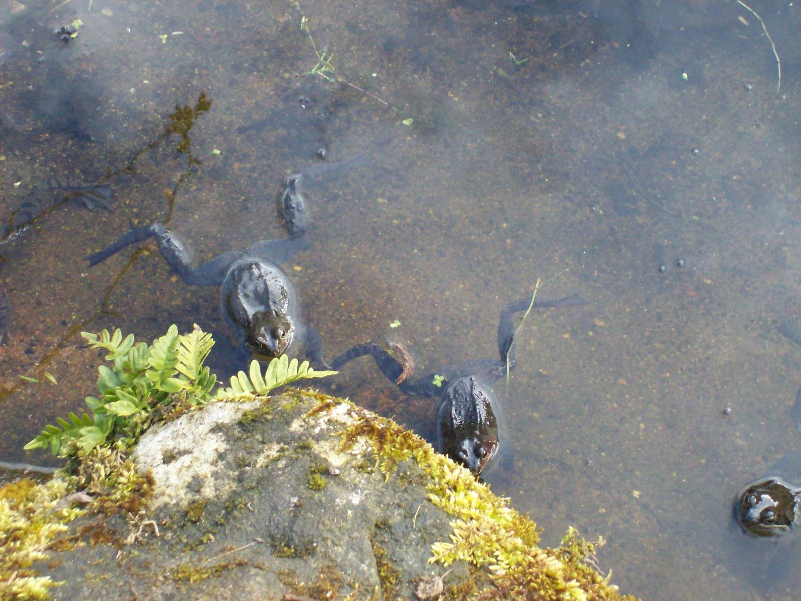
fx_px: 2499
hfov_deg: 18.2
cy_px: 300
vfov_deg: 13.7
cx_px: 400
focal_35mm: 108
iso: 306
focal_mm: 18
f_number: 4.8
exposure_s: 1/128
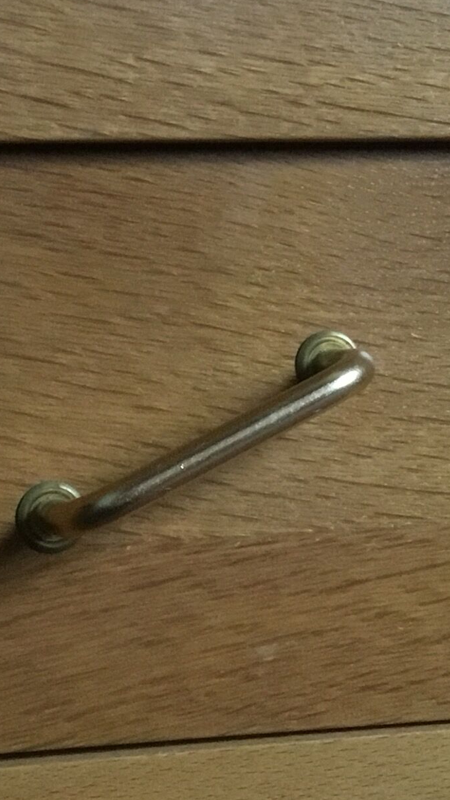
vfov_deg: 23.3
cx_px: 109
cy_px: 252
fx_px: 1931
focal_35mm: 91
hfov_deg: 13.2
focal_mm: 3.3
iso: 250
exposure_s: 1/17
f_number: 2.4
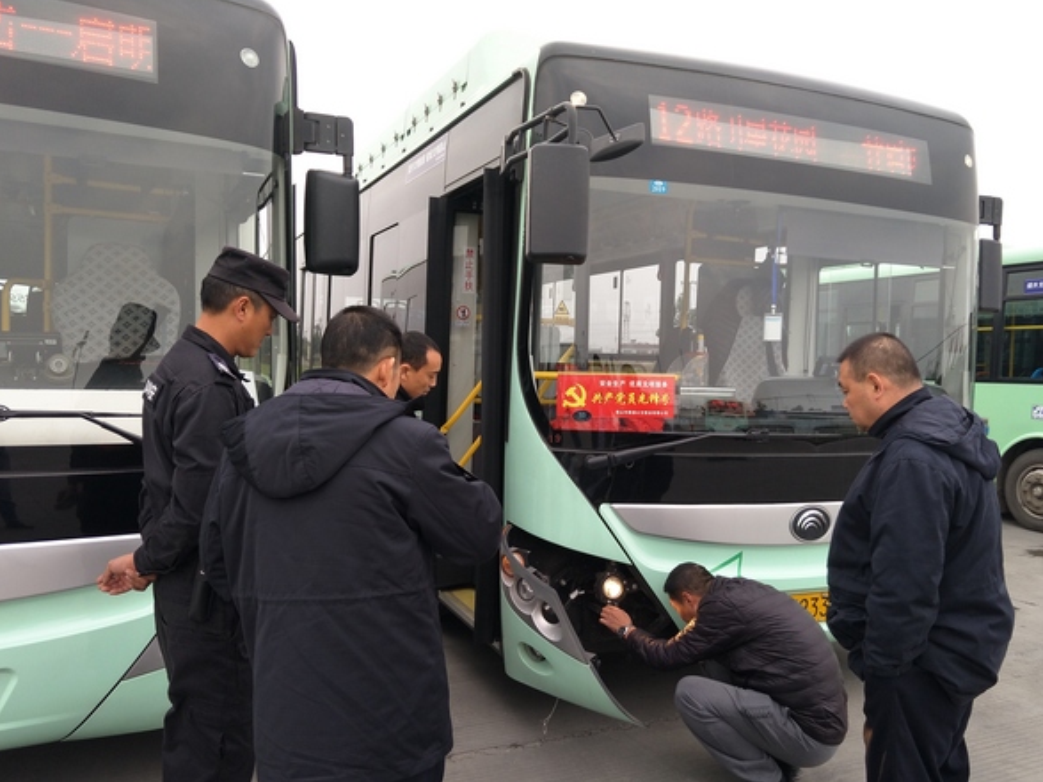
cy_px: 414
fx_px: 723
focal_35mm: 24
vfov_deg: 56.8
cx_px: 531
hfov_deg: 71.6
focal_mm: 3.79
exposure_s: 1/110
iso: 50
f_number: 2
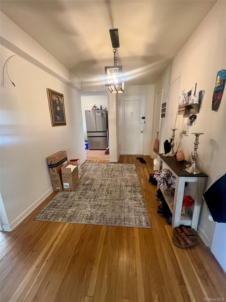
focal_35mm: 13
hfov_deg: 89.9
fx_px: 113
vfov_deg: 106.2
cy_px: 151
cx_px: 113
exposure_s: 1/60
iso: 320
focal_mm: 1.57
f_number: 1.8
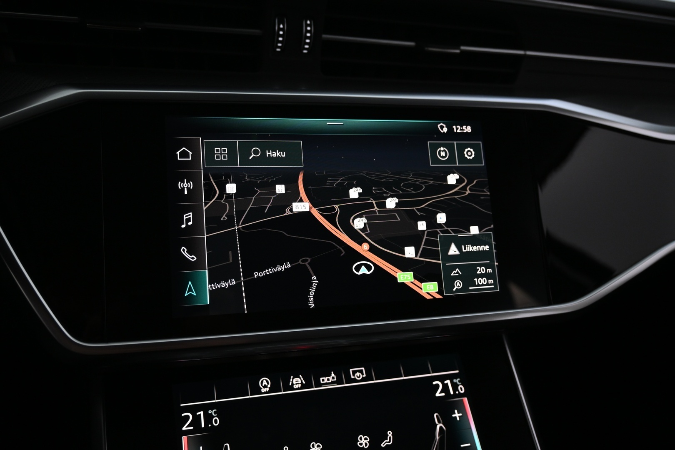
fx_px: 591
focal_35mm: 32
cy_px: 225
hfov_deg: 59.5
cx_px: 338
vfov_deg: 41.7
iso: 800
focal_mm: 21
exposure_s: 1/40
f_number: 4
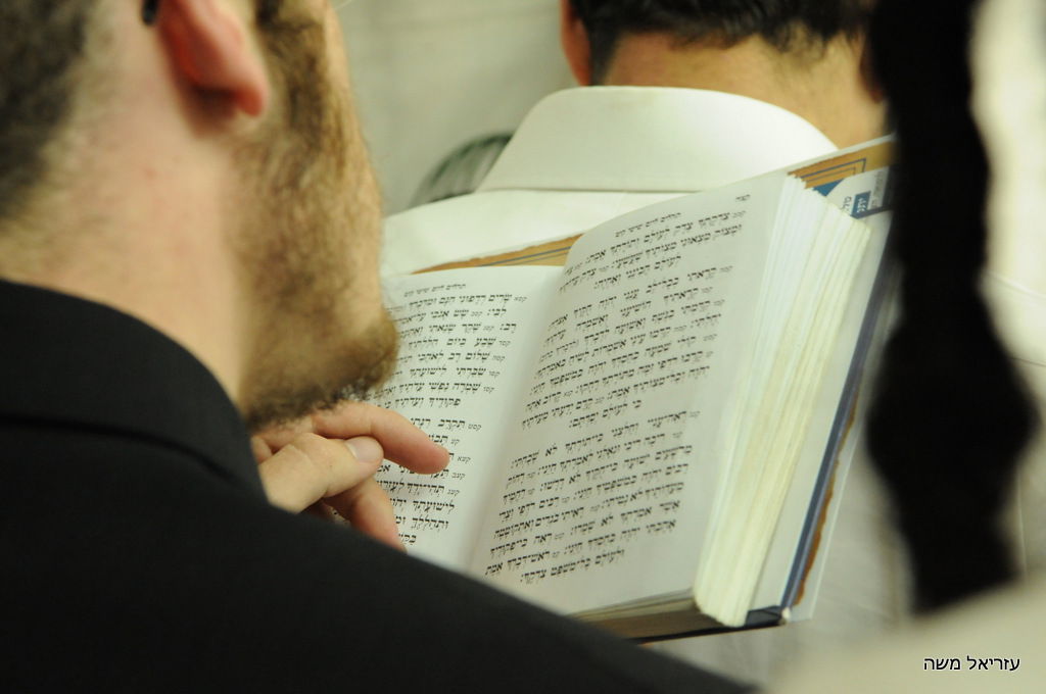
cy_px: 347
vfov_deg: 16.5
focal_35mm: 82
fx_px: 2394
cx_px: 523
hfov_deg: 24.6
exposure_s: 1/100
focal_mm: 55
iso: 1600
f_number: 6.3
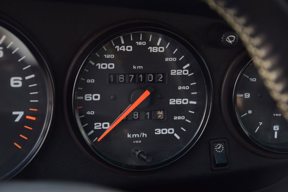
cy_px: 96
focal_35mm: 99
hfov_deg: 20.6
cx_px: 144
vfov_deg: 13.8
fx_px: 792
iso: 100
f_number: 5.3
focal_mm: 66
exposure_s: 1/25
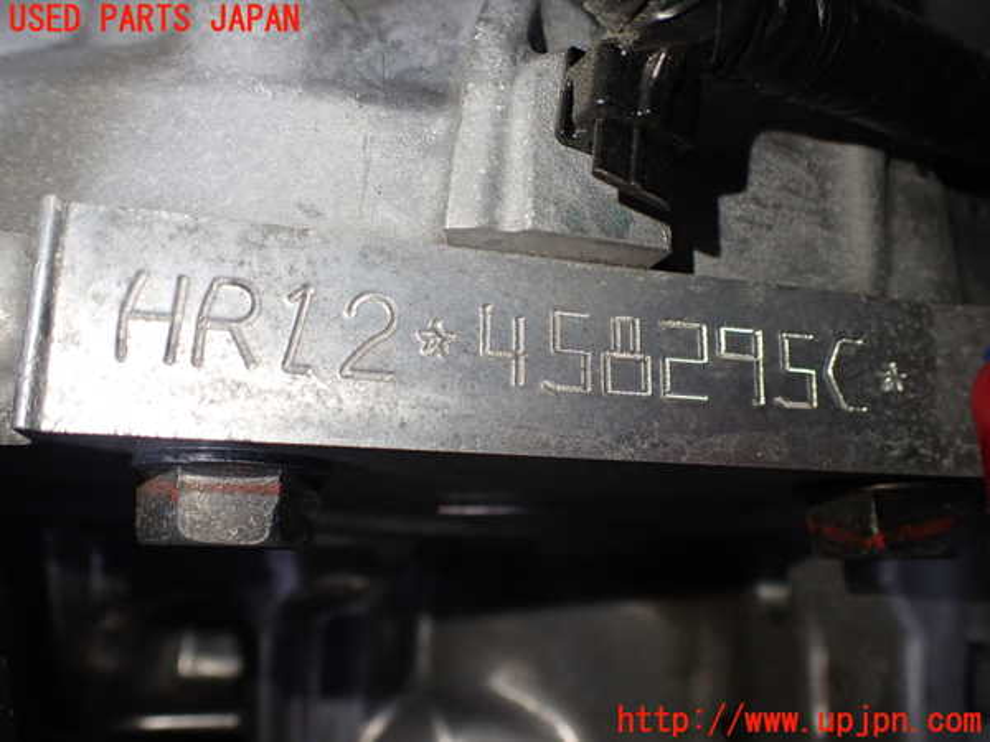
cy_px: 371
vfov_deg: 46.8
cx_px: 495
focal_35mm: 30
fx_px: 858
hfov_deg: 60.0
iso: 200
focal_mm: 5.4
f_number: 2.3
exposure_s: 1/125
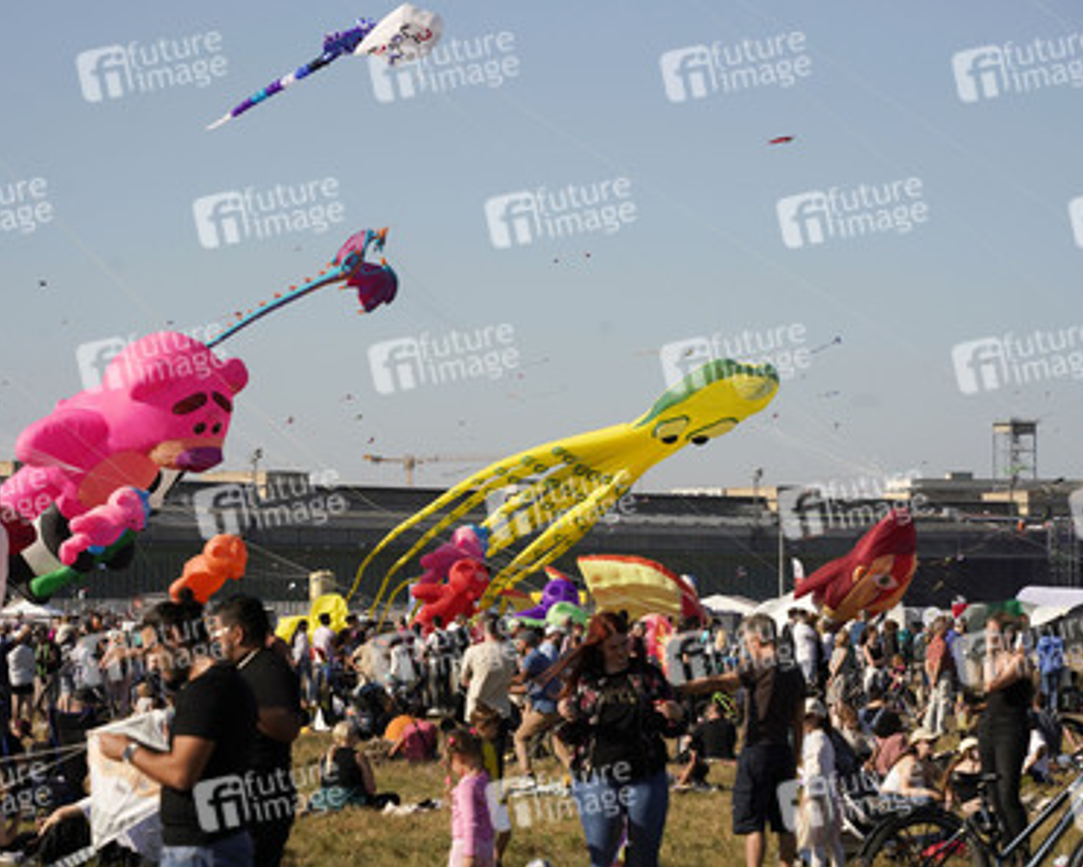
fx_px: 3911
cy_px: 432
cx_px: 483
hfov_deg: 15.8
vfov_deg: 12.6
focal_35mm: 122
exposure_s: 1/2000
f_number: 8
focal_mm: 107
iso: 400
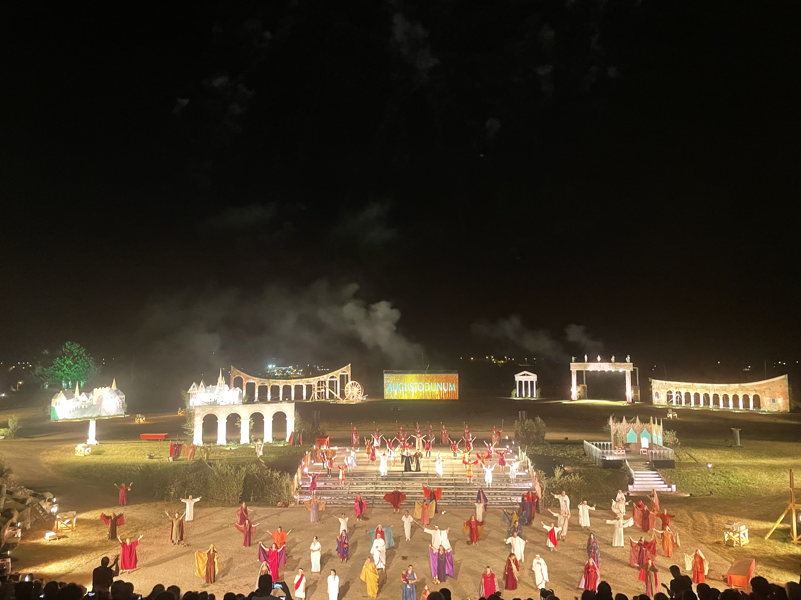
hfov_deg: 67.3
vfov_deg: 53.1
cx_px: 400
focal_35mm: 26
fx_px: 602
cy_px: 300
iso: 800
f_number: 1.6
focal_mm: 4.2
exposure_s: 1/30
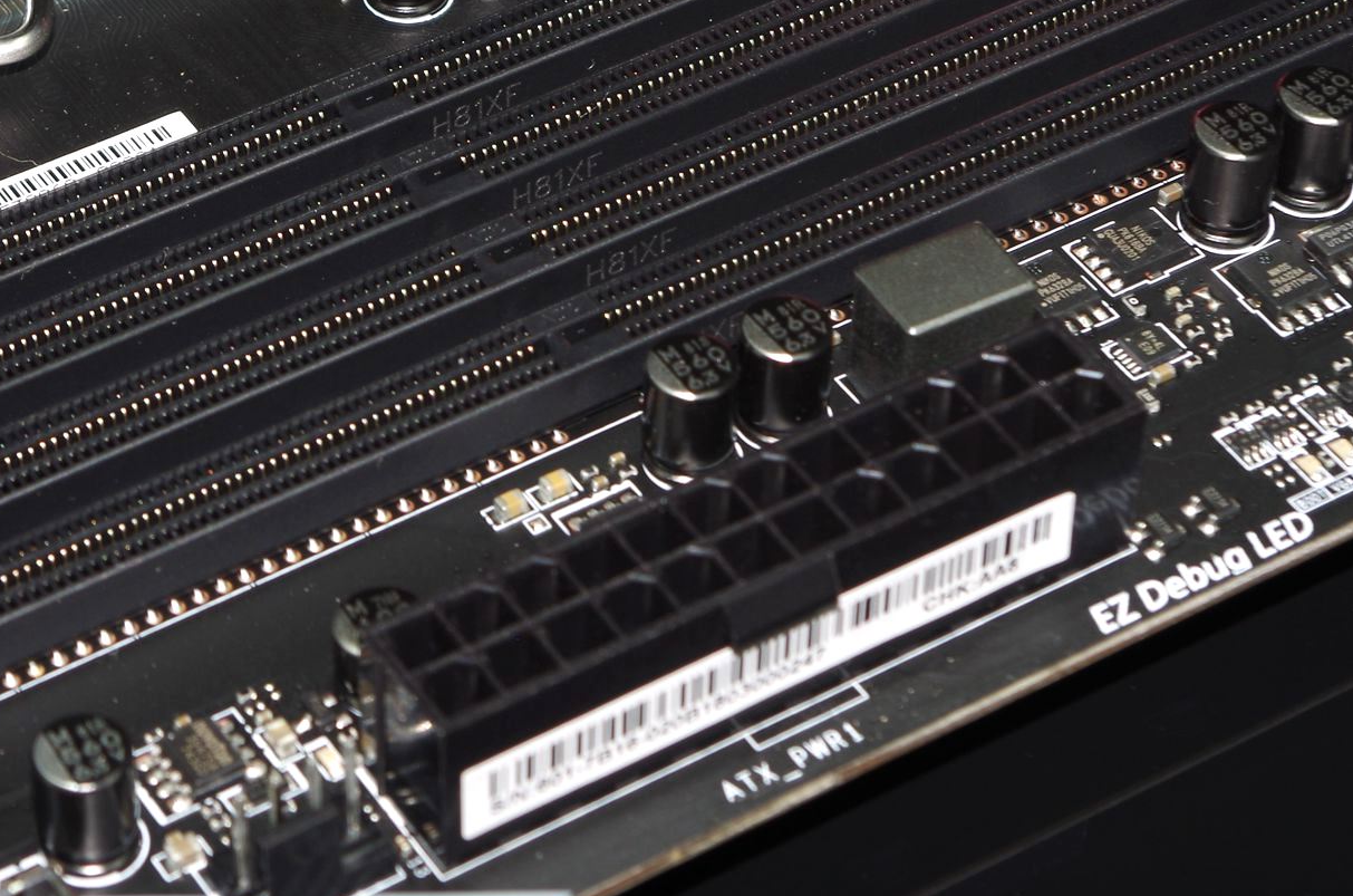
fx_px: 4875
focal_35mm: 130
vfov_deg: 10.4
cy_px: 86
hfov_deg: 15.8
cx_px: 482
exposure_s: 1/30
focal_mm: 42.5
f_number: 11
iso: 100
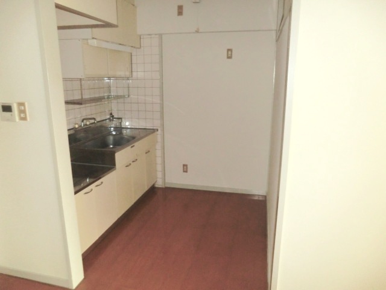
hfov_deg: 71.6
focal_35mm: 24
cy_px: 145
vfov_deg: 56.8
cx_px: 193
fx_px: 268
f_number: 3.2
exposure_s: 1/25
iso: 400
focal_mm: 4.3
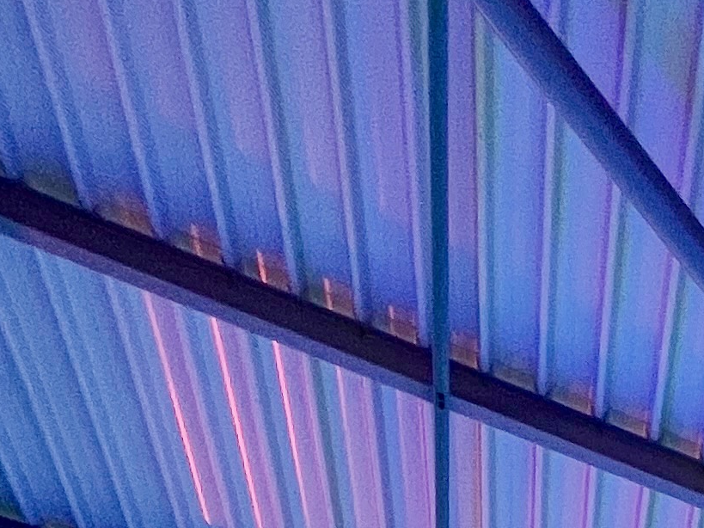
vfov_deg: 12.9
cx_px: 1214
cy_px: 1436
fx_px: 1301
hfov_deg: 21.6
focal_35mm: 64
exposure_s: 1/99
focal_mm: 1.57
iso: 50
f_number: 1.8
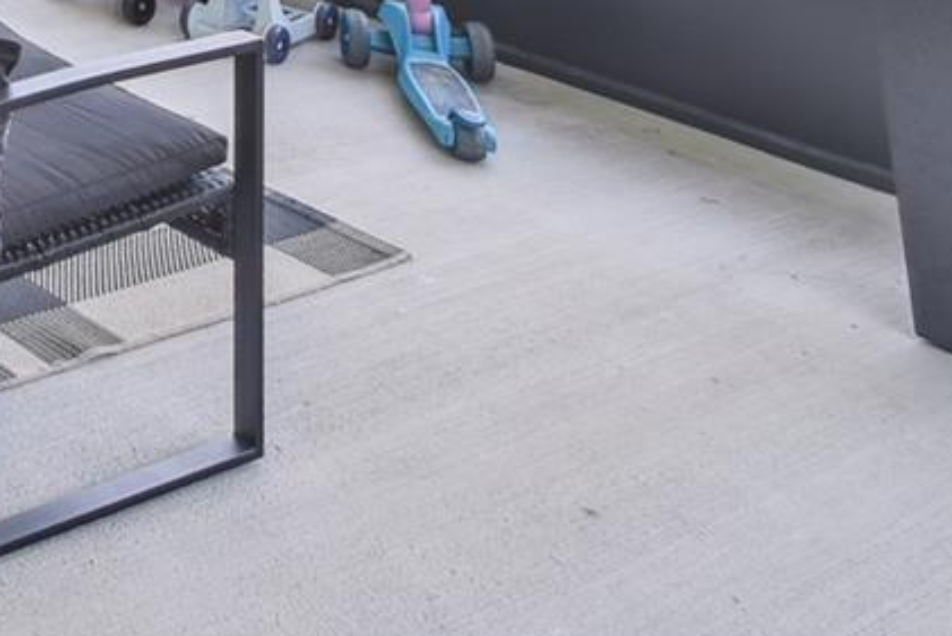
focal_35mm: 57
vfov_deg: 18.1
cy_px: -552
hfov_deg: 24.6
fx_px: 1508
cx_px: -570
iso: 100
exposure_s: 1/30
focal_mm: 10
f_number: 7.1
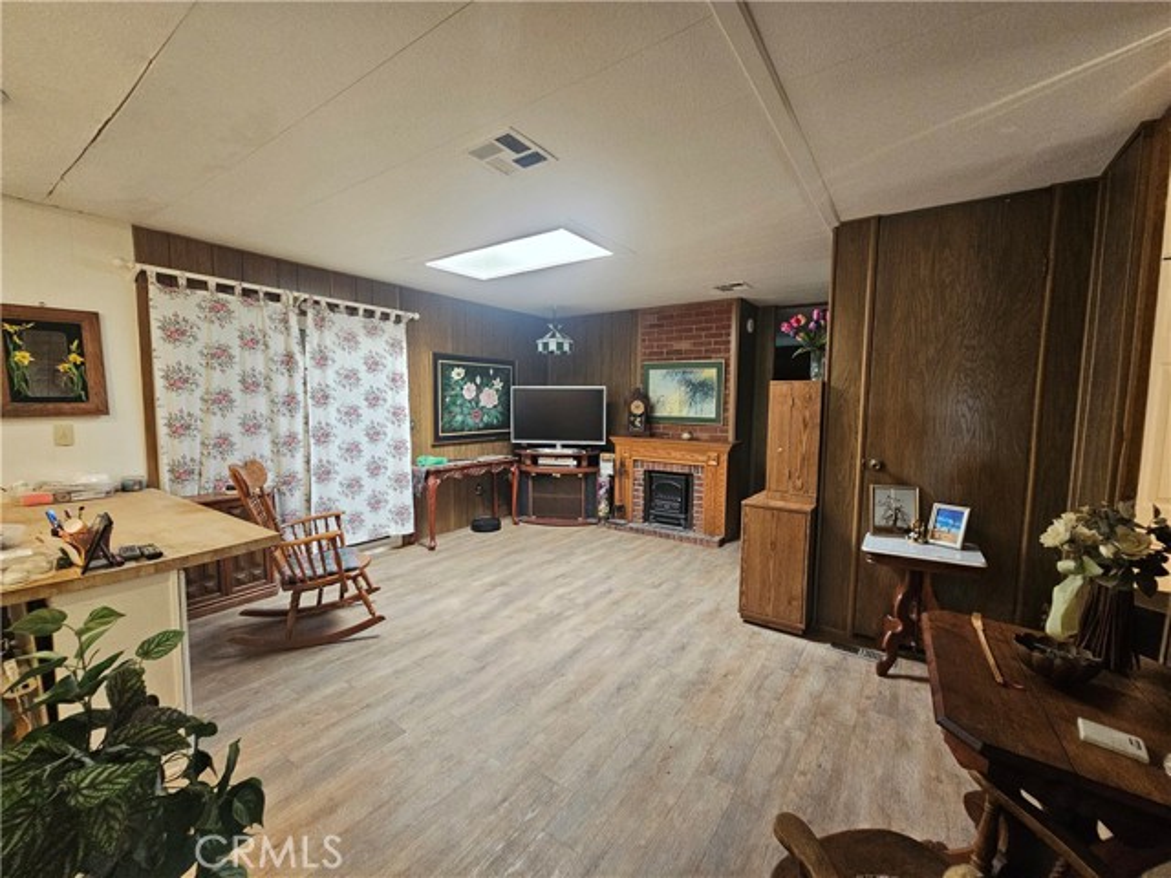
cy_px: 439
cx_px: 586
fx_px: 440
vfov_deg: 89.9
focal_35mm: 13
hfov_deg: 106.2
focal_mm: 2.2
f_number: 2.2
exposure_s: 1/60
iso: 320
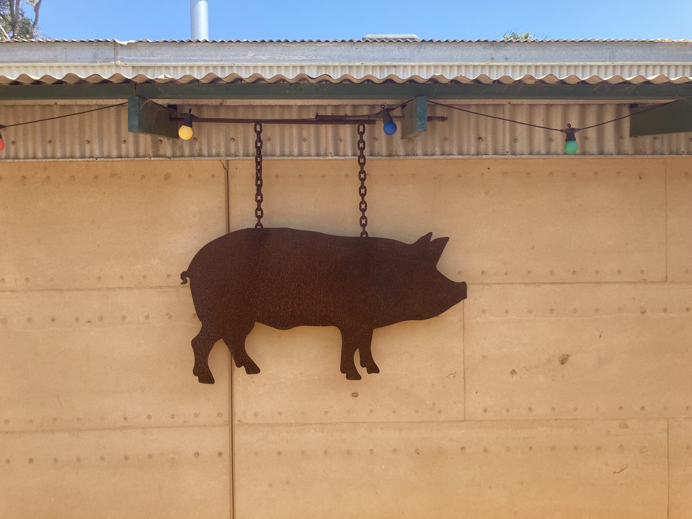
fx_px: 560
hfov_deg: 63.4
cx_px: 346
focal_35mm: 28
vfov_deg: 49.7
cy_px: 260
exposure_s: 1/516
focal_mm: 3.99
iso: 20
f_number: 1.8
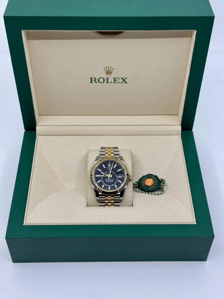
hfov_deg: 30.3
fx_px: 414
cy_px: 150
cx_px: 112
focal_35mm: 48
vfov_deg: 39.7
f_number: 1.78
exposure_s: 1/672
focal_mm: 6.76
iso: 64
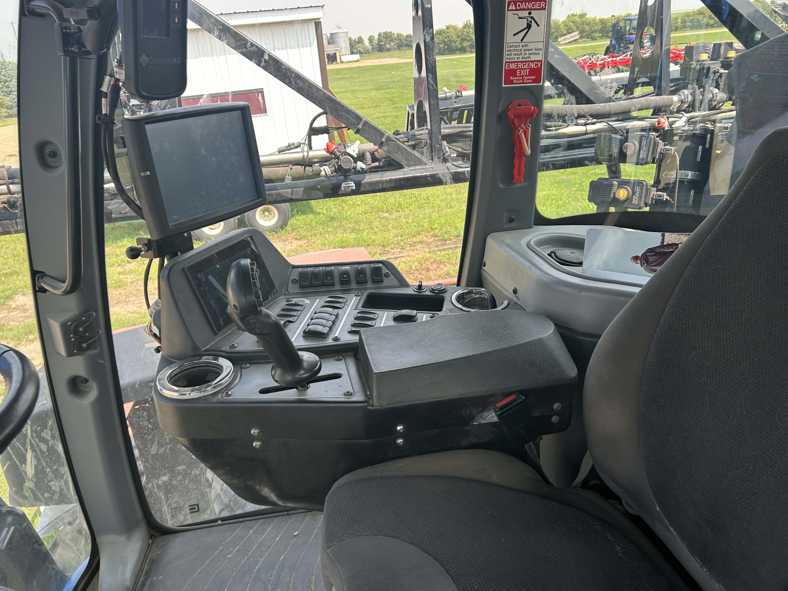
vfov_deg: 53.1
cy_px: 296
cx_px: 394
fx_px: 592
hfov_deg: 67.3
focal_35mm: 26
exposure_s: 1/461
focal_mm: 5.7
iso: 50
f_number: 1.5
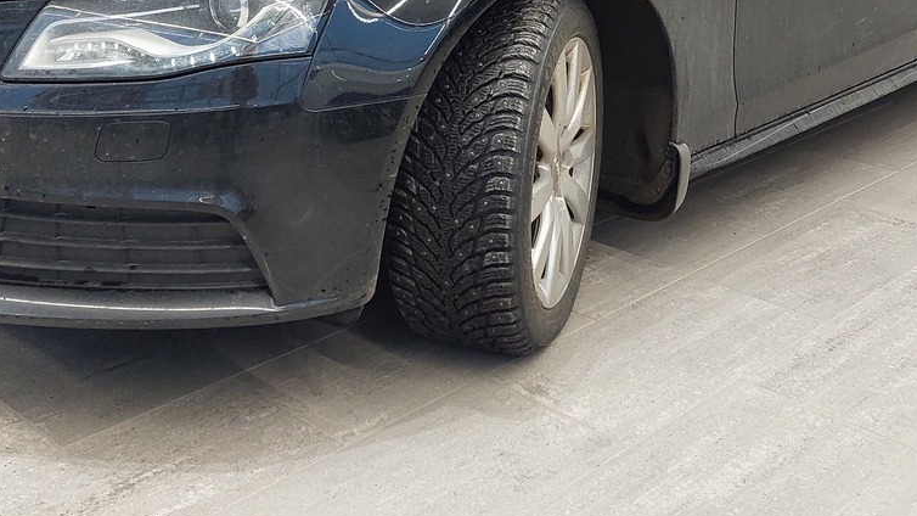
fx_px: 1264
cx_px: 463
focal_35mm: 52
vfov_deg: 22.0
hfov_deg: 39.9
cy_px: -27
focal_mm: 5.23
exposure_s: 1/100
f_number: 1.8
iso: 200
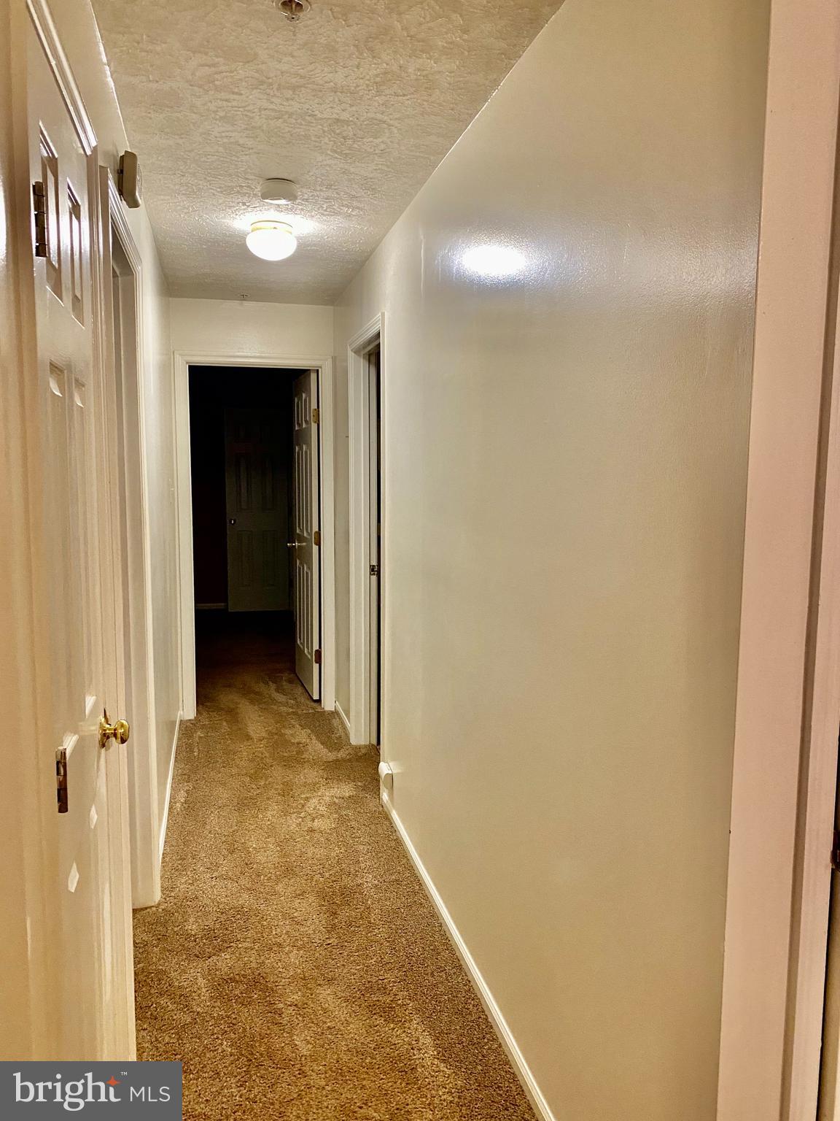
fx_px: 841
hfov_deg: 53.1
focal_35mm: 26
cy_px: 560
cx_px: 420
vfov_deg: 67.3
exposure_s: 1/60
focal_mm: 4.25
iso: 320
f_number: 1.8
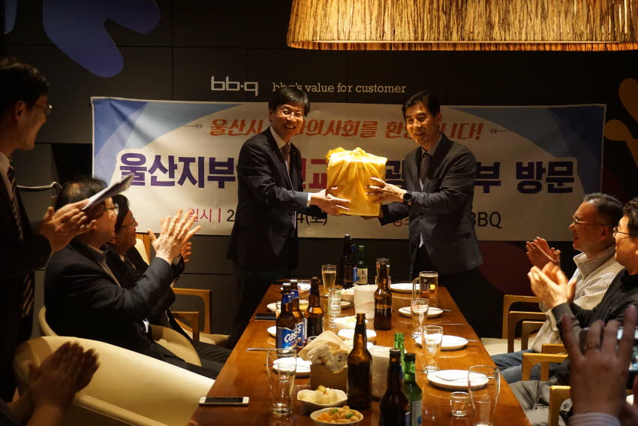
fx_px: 931
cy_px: 213
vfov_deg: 25.8
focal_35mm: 52
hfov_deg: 37.8
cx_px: 319
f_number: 5.6
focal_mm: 35
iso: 3200
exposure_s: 1/30
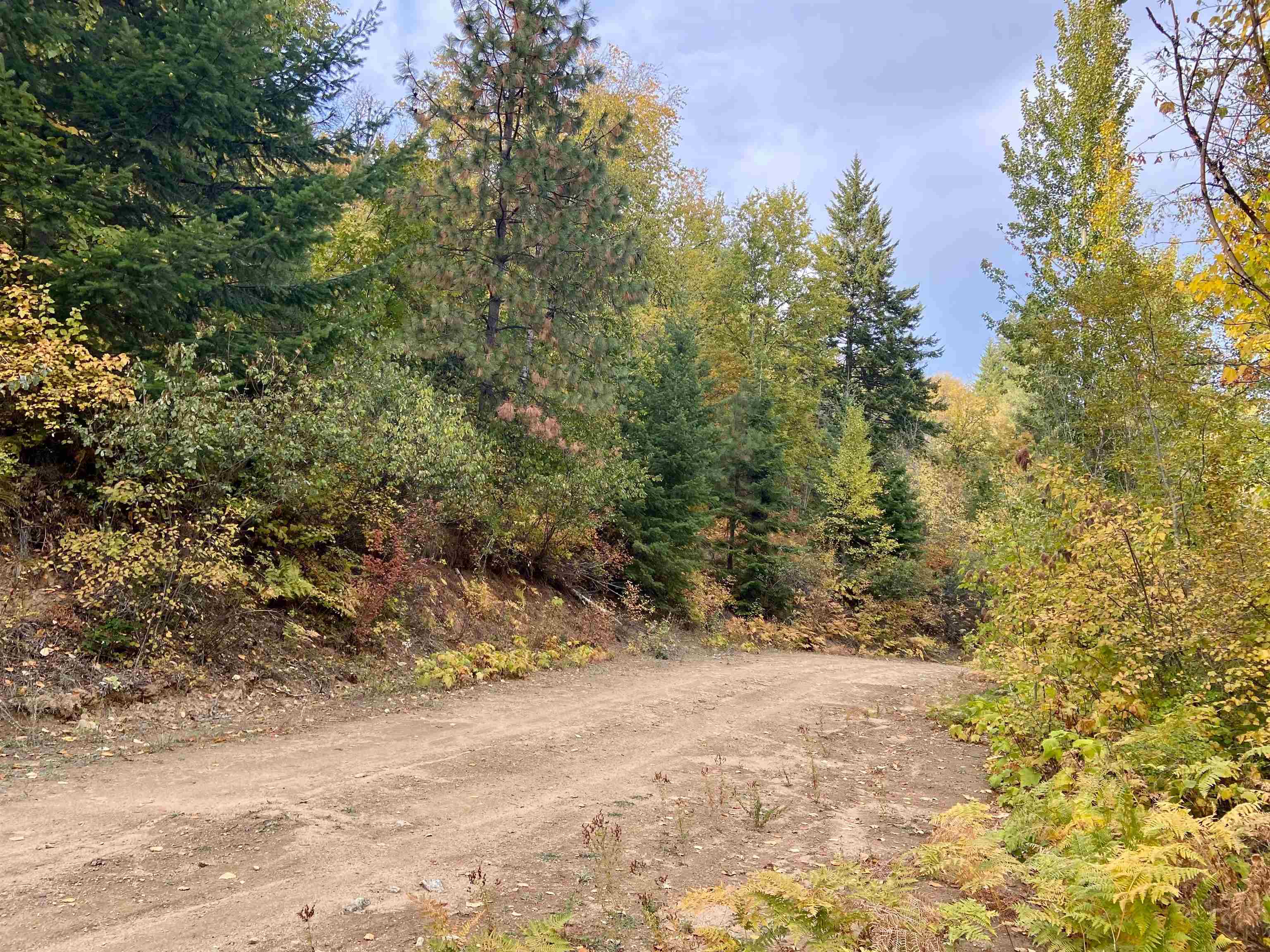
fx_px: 954
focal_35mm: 26
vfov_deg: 53.1
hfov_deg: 67.3
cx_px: 635
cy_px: 476
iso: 32
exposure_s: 1/347
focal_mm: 4.3
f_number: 1.8
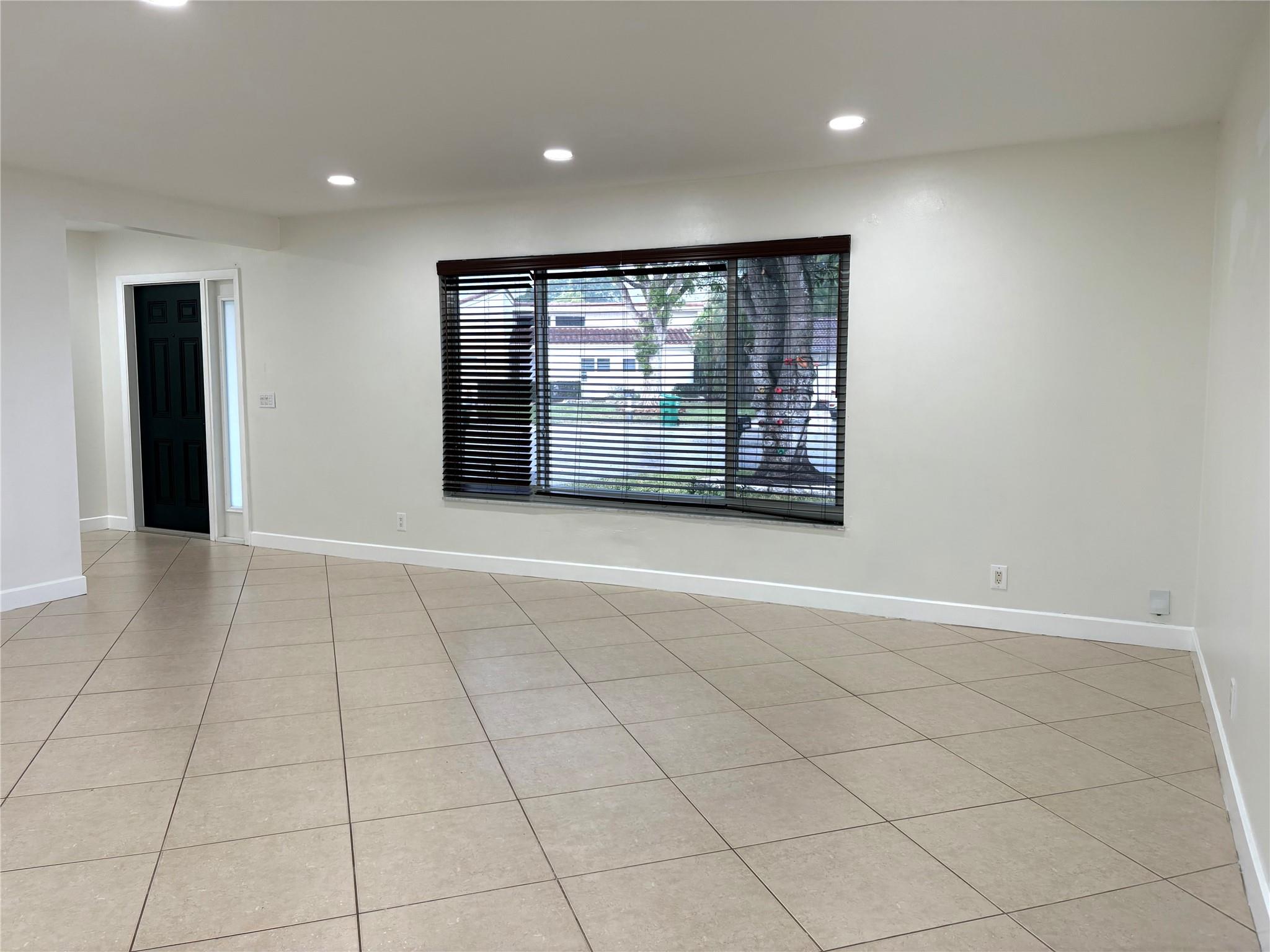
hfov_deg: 67.3
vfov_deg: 53.1
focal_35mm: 26
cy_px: 476
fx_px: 954
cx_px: 635
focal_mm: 5.96
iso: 64
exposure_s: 1/120
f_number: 1.6
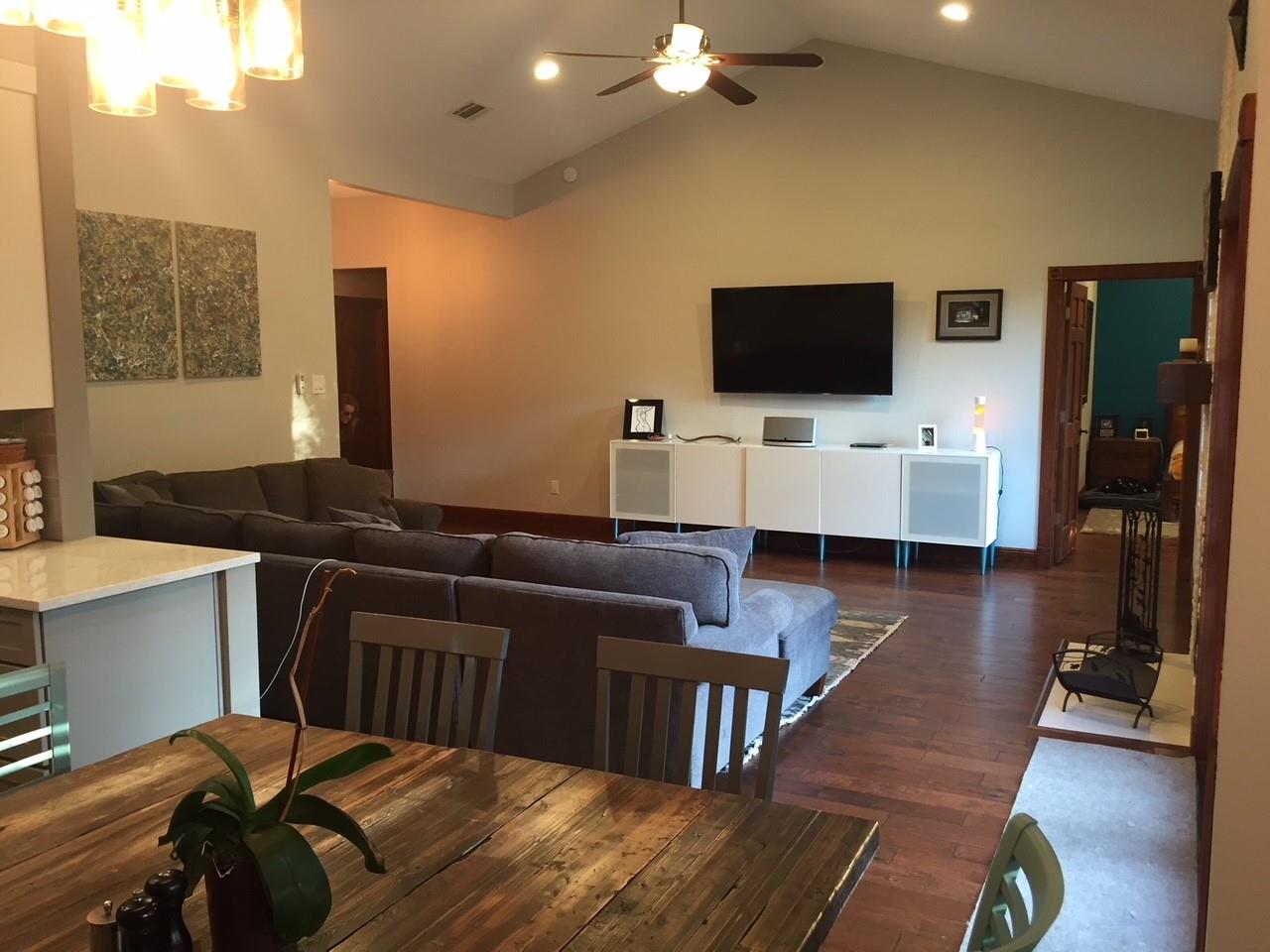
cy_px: 476
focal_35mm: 29
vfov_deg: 48.2
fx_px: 1064
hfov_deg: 61.7
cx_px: 635
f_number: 2.2
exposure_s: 1/30
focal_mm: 4.15
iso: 100
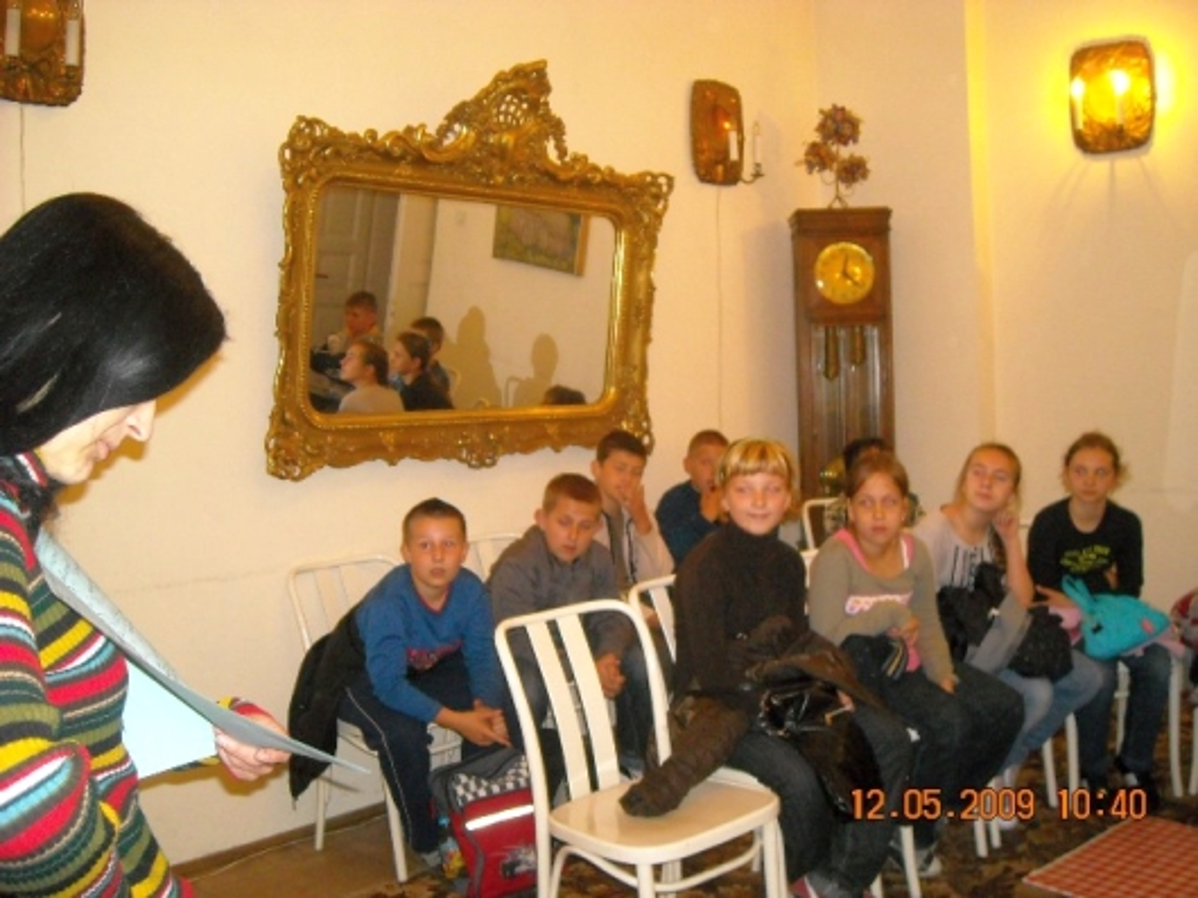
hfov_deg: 52.6
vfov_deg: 40.7
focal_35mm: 35
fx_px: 1211
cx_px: 599
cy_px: 449
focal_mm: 5.7
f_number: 2.8
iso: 400
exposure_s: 1/60
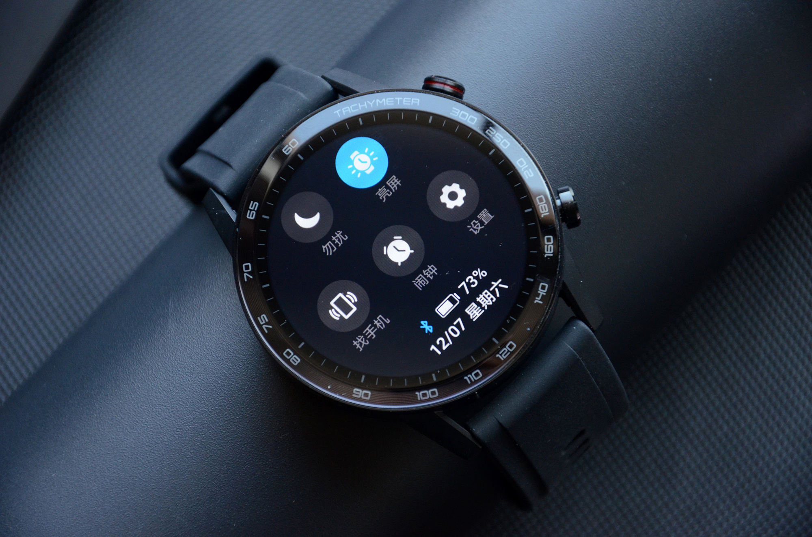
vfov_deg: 8.7
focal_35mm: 158
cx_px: 406
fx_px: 3545
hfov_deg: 13.1
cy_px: 268
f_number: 5.6
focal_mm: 105
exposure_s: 1/125
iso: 1600
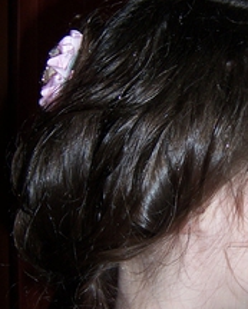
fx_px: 614
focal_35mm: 67
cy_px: 152
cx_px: 225
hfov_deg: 22.3
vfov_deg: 28.3
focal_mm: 5.5
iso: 80
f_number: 2.8
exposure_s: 1/60
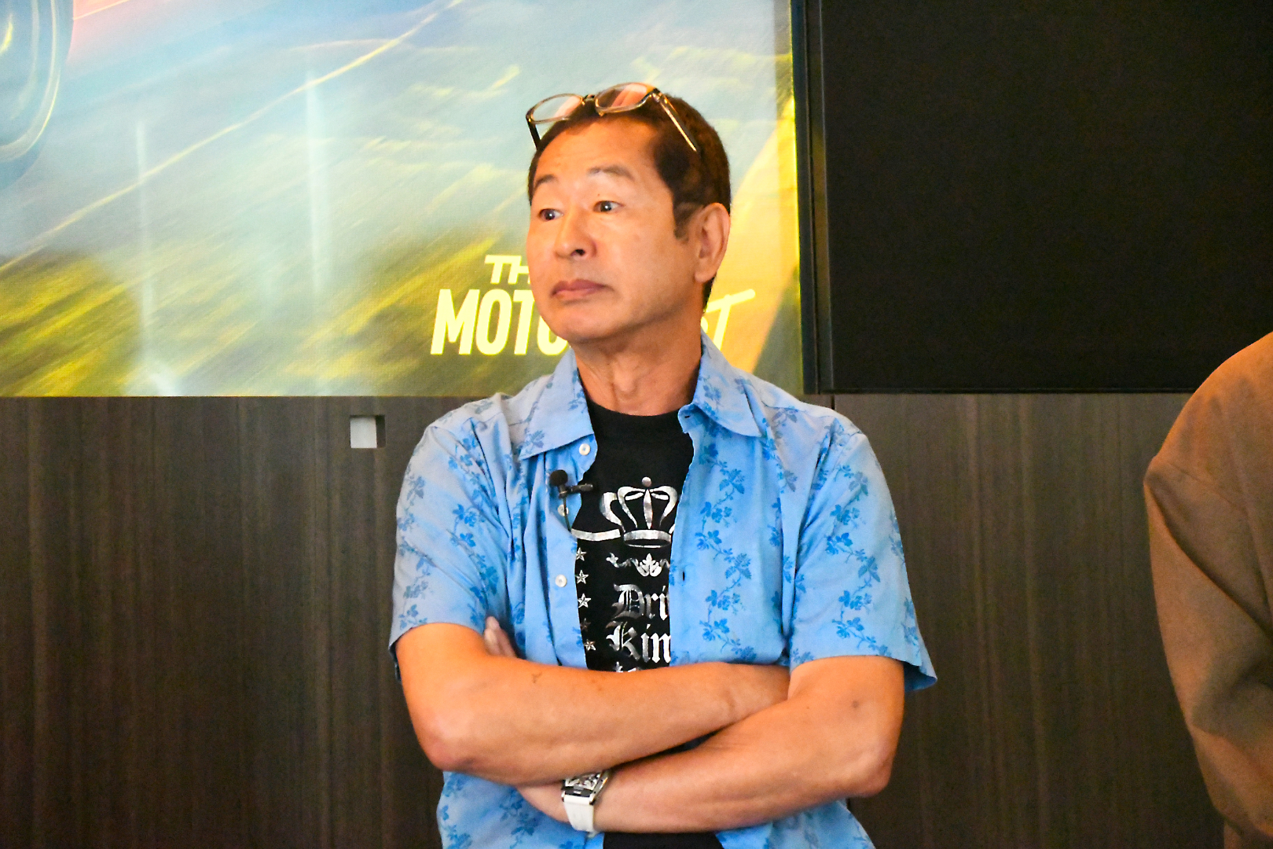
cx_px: 636
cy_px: 424
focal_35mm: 112
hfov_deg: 18.2
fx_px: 3978
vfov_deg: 12.2
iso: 28800
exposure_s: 1/320
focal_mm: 75
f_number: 5.3
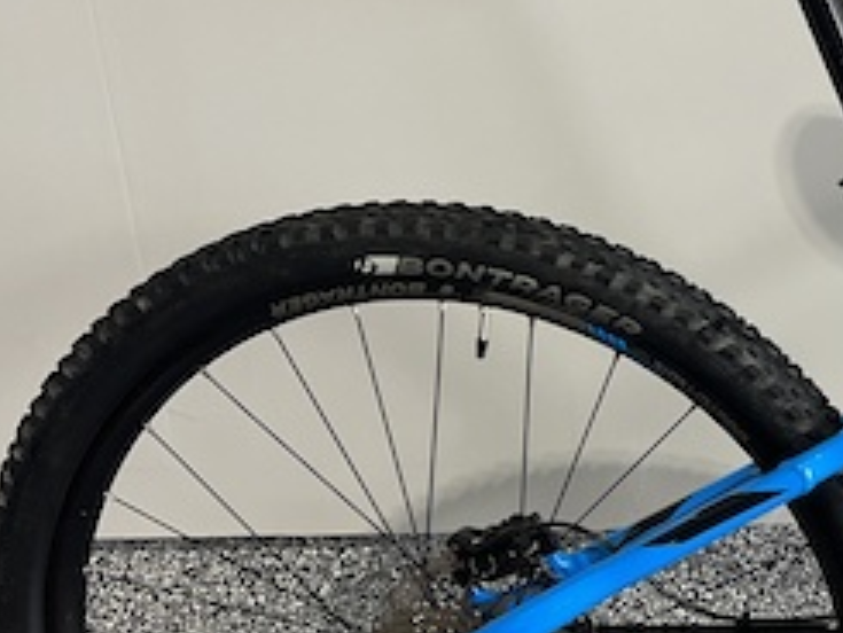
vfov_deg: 17.3
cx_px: 1252
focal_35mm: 85
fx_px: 2071
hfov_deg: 20.0
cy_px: 409
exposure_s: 1/120
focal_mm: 5.7
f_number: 1.5
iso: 100
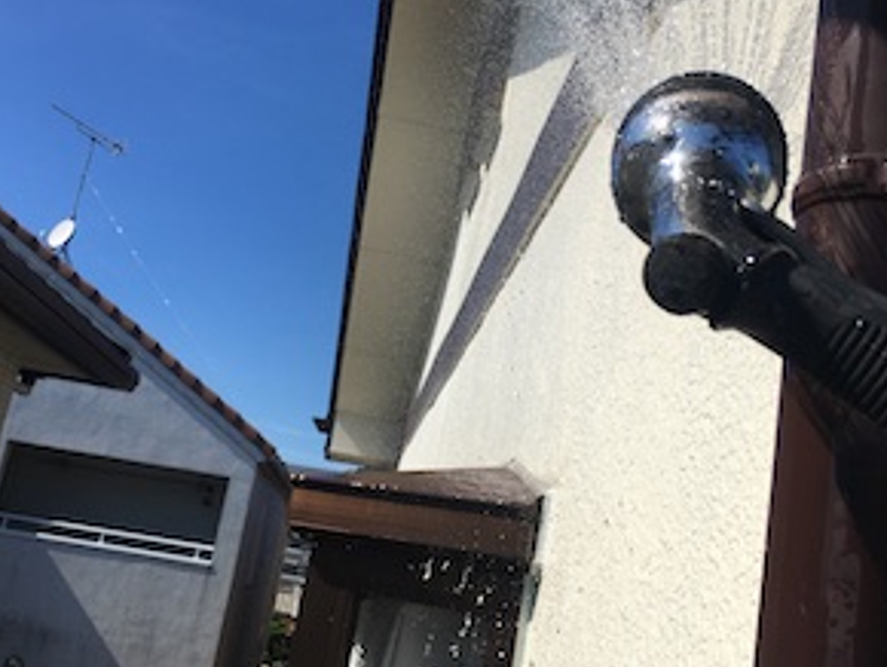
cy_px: 327
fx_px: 1026
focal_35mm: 40
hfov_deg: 46.7
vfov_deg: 36.0
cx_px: 465
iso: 25
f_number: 2.2
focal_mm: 4.15
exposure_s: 1/2959
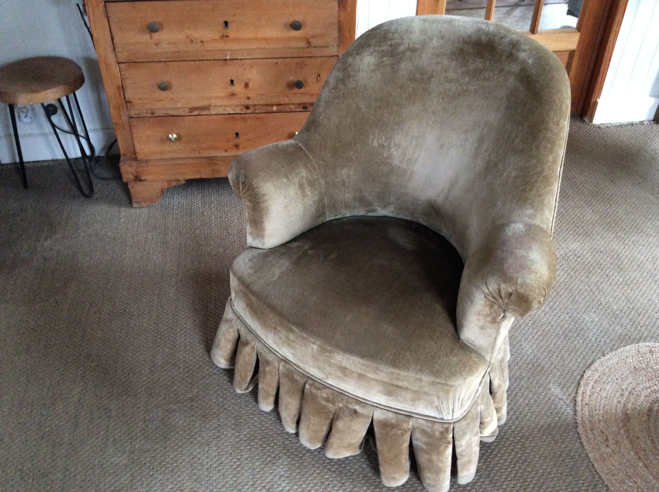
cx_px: 330
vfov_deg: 44.1
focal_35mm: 32
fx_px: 608
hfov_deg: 56.9
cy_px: 246
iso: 320
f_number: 2.4
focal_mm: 3.3
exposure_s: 1/25
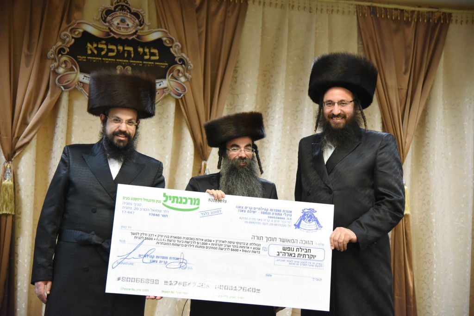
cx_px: 237
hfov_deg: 28.8
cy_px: 158
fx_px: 922
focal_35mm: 70
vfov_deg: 19.5
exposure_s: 1/100
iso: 5000
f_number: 4.5
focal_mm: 70
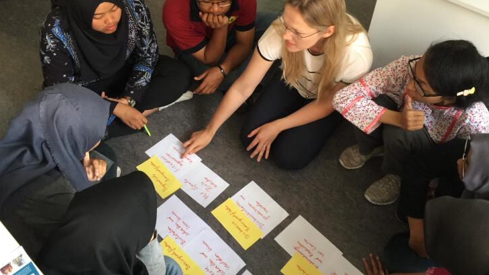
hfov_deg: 59.5
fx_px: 428
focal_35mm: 33
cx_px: 246
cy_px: 105
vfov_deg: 35.5
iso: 64
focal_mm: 4.15
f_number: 2.2
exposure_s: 1/33
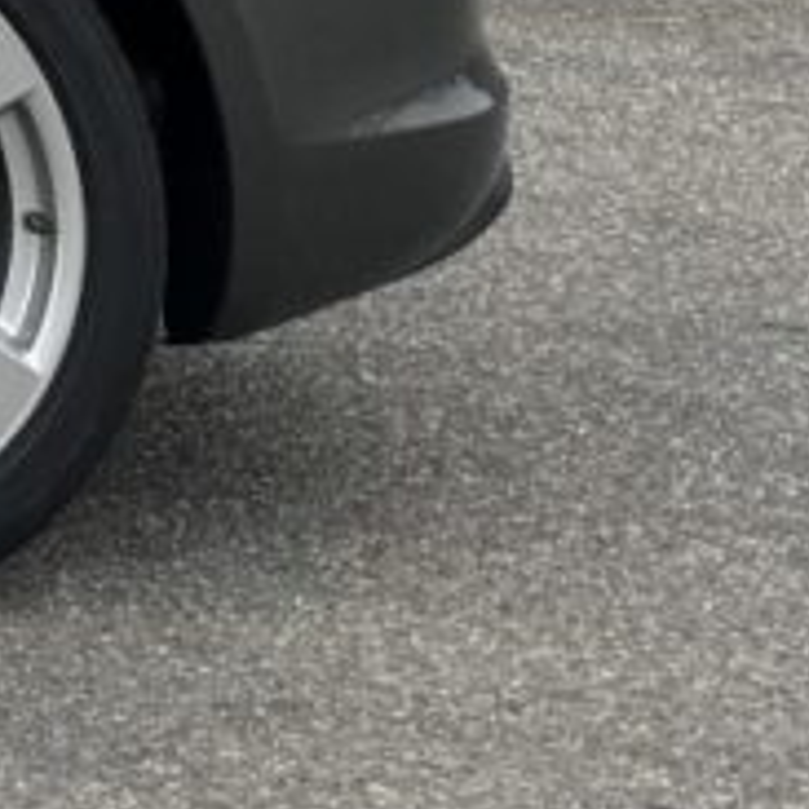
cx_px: -1737
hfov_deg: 9.4
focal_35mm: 139
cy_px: -1114
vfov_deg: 10.8
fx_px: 3675
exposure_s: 1/1112
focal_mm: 6.76
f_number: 1.78
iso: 80
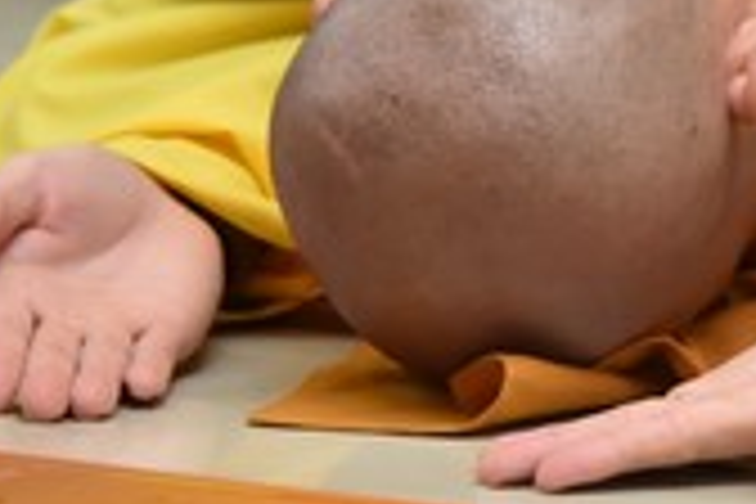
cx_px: 612
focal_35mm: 301
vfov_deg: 4.5
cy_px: -189
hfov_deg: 6.8
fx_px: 6321
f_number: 4
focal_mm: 78
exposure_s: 1/125
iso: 1600
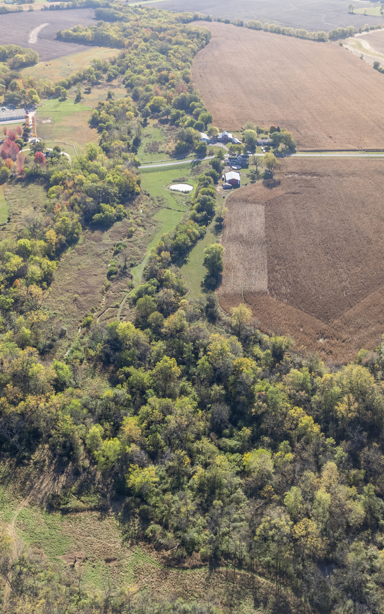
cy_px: 309
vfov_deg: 56.7
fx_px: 569
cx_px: 191
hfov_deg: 37.3
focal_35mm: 34
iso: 100
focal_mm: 8.38
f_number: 2.8
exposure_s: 1/500
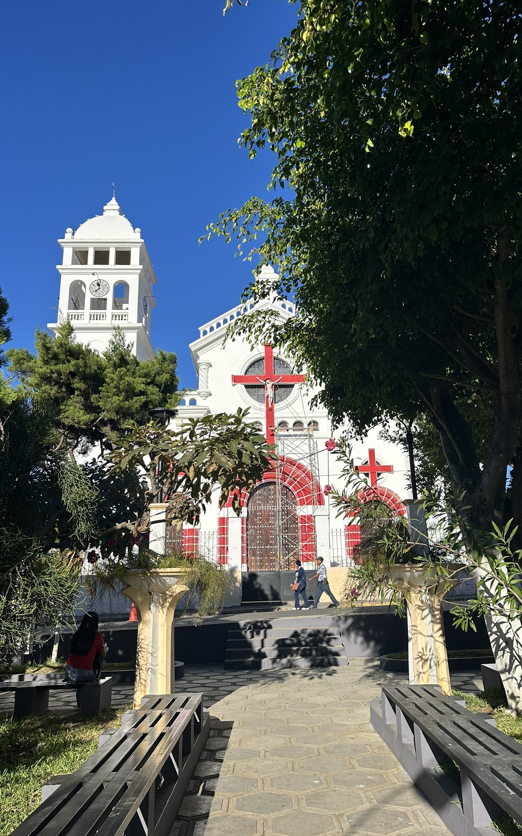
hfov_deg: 47.5
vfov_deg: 70.4
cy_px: 411
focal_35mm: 26
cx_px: 280
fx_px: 592
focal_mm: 6.86
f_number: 1.78
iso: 80
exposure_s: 1/4762
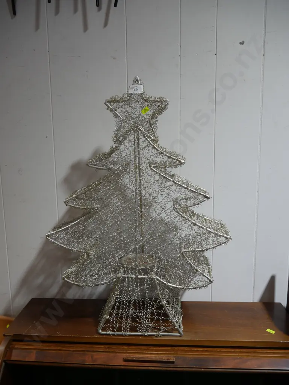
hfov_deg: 49.8
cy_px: 192
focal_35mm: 28
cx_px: 144
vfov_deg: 63.4
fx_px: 311
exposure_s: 1/60
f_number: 3.5
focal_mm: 14
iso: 200
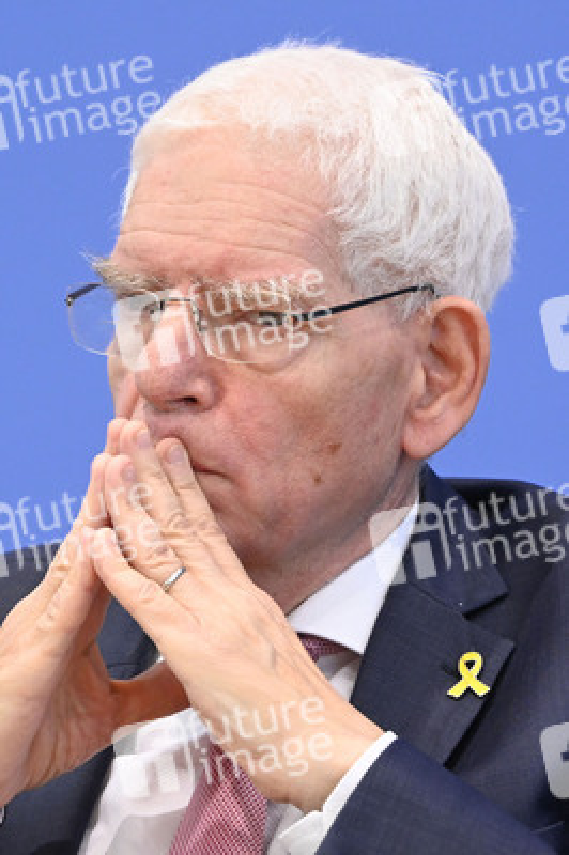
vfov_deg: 14.2
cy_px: 428
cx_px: 284
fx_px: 3443
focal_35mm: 145
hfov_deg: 9.4
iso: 4000
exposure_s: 1/500
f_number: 5.6
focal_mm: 145
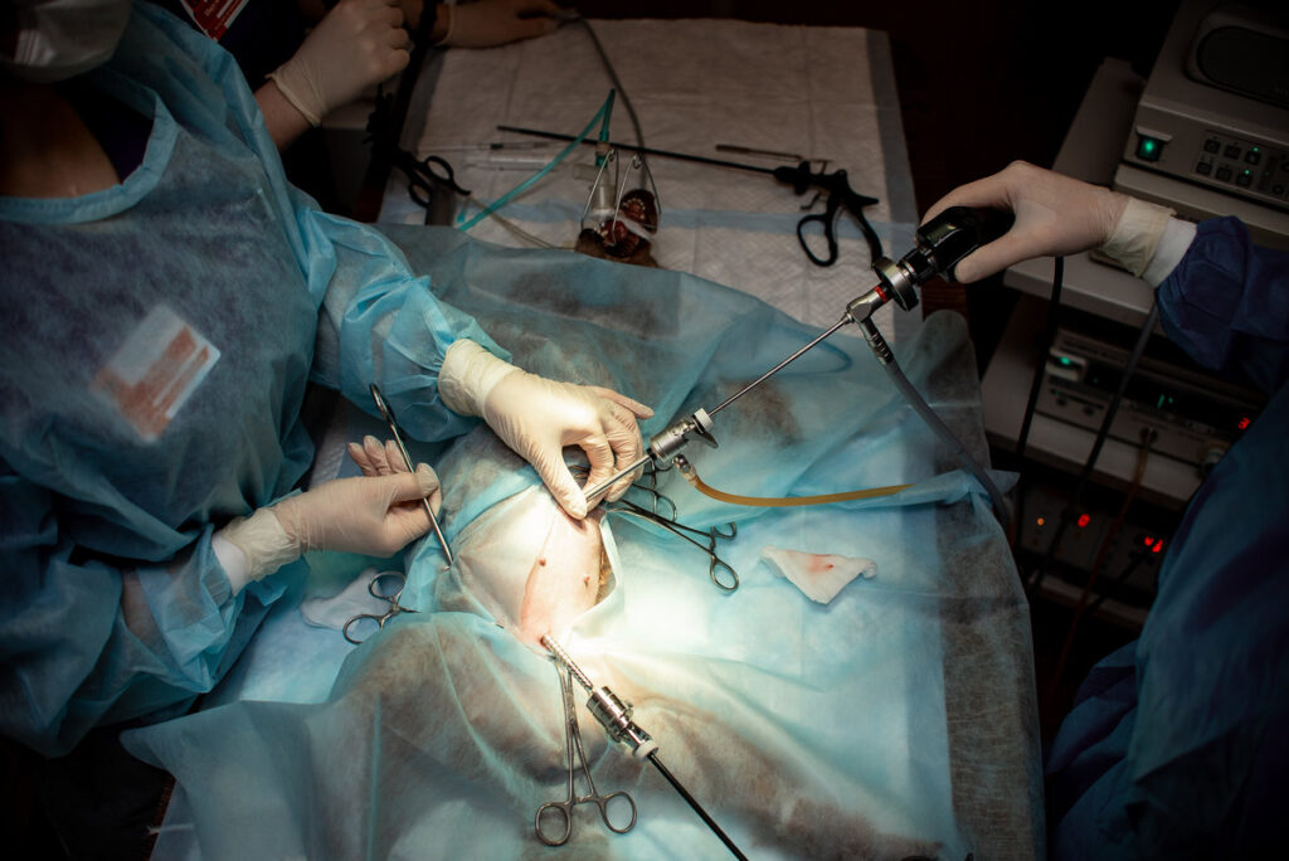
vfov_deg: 37.9
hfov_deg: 54.4
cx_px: 644
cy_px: 430
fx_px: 1254
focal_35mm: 35
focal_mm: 35
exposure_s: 1/200
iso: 320
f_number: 2.8
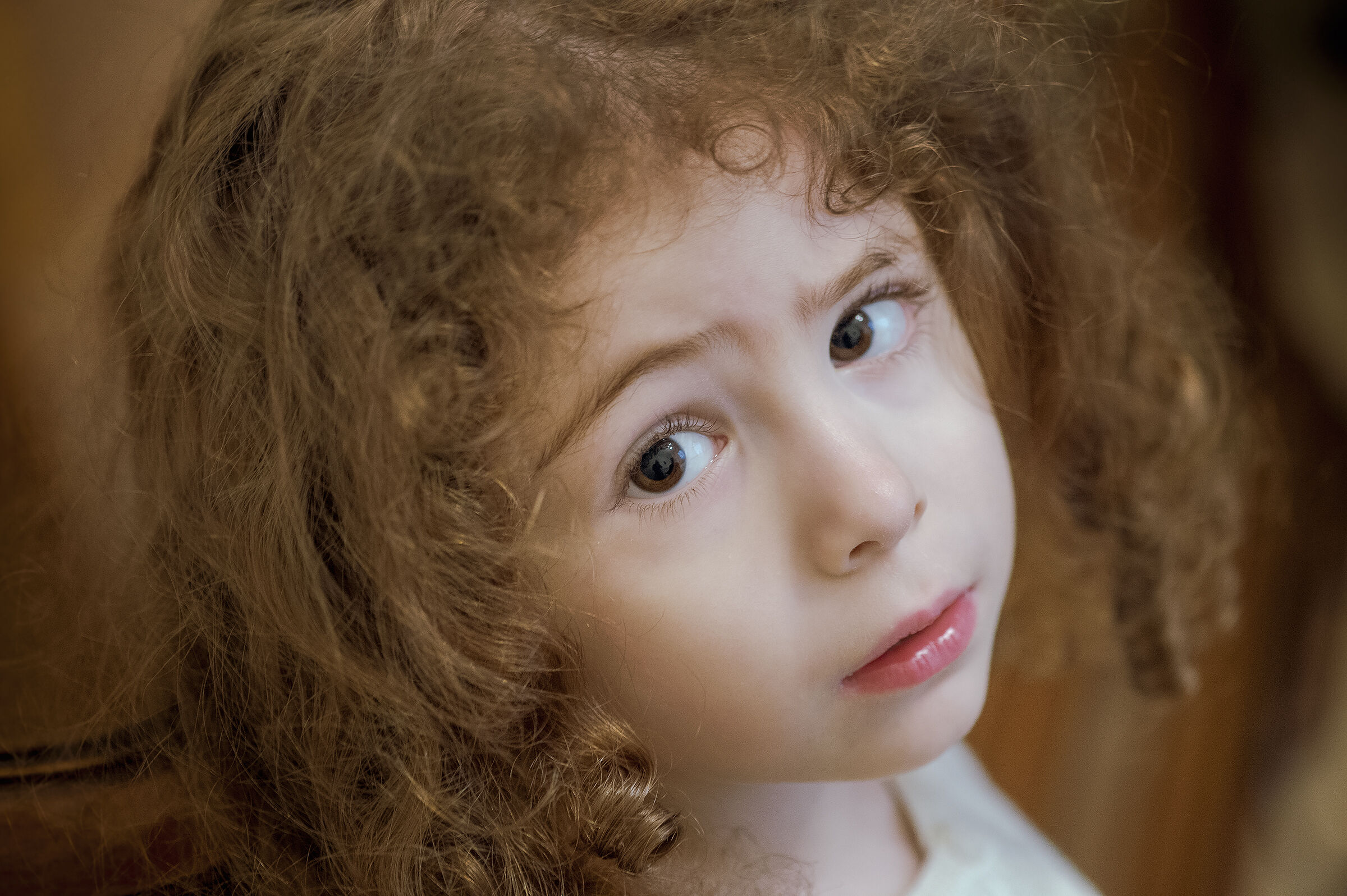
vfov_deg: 13.0
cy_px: 448
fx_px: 3926
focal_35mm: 105
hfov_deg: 19.5
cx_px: 674
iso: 3200
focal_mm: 105
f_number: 4
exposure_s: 1/20
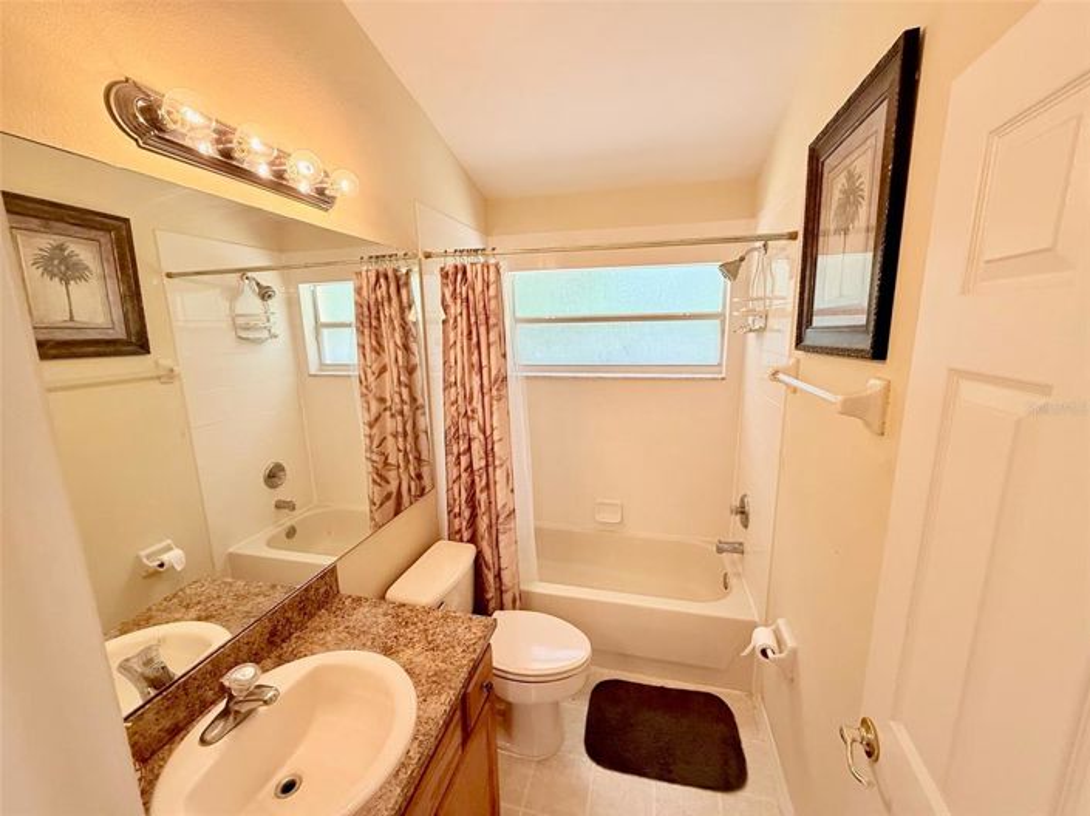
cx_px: 545
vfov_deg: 85.6
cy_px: 408
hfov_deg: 102.1
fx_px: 441
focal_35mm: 14
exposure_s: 1/120
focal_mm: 2.22
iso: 250
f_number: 2.2
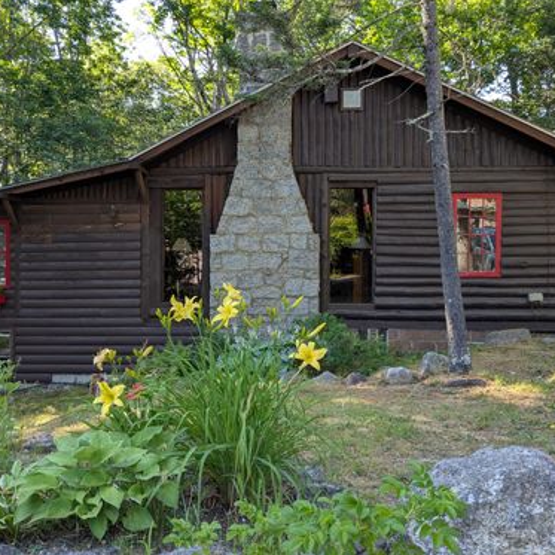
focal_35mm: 32
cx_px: 272
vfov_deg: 51.1
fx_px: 580
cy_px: 278
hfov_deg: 51.1
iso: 43
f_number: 1.73
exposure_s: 1/198
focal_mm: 4.38
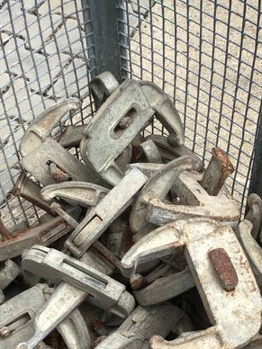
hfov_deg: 22.9
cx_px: 170
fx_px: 646
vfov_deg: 29.8
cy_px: 255
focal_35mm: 64
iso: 25
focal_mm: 3.3
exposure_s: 1/627
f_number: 2.4
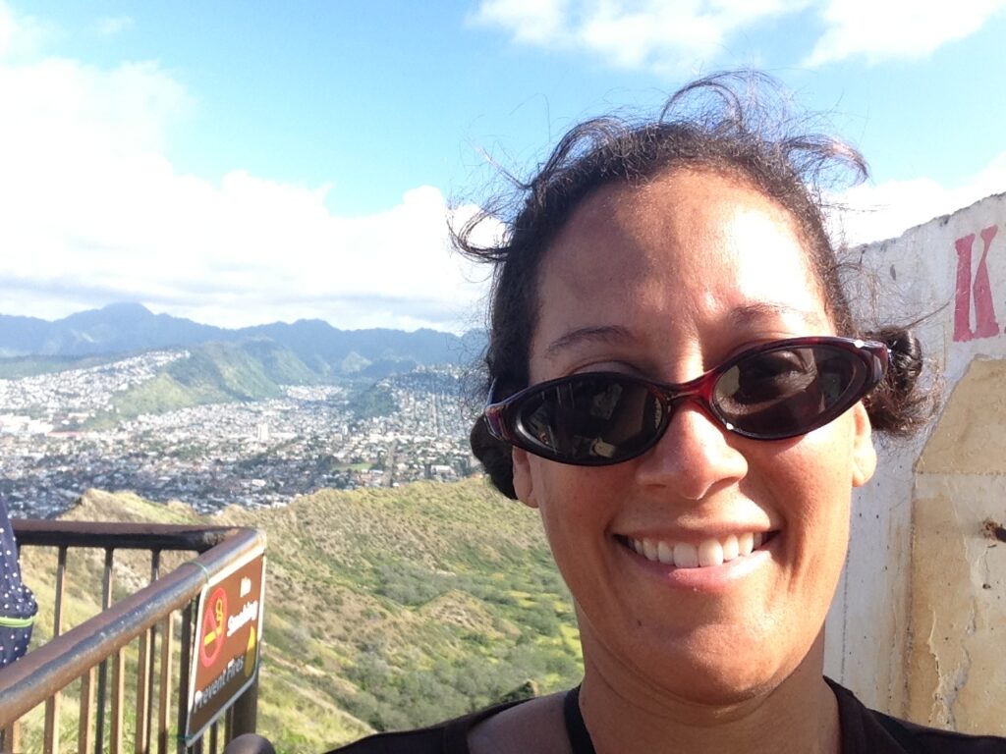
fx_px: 1017
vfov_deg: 40.7
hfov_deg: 52.6
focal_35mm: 35
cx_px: 503
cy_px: 377
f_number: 2.4
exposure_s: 1/614
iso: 32
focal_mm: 2.18
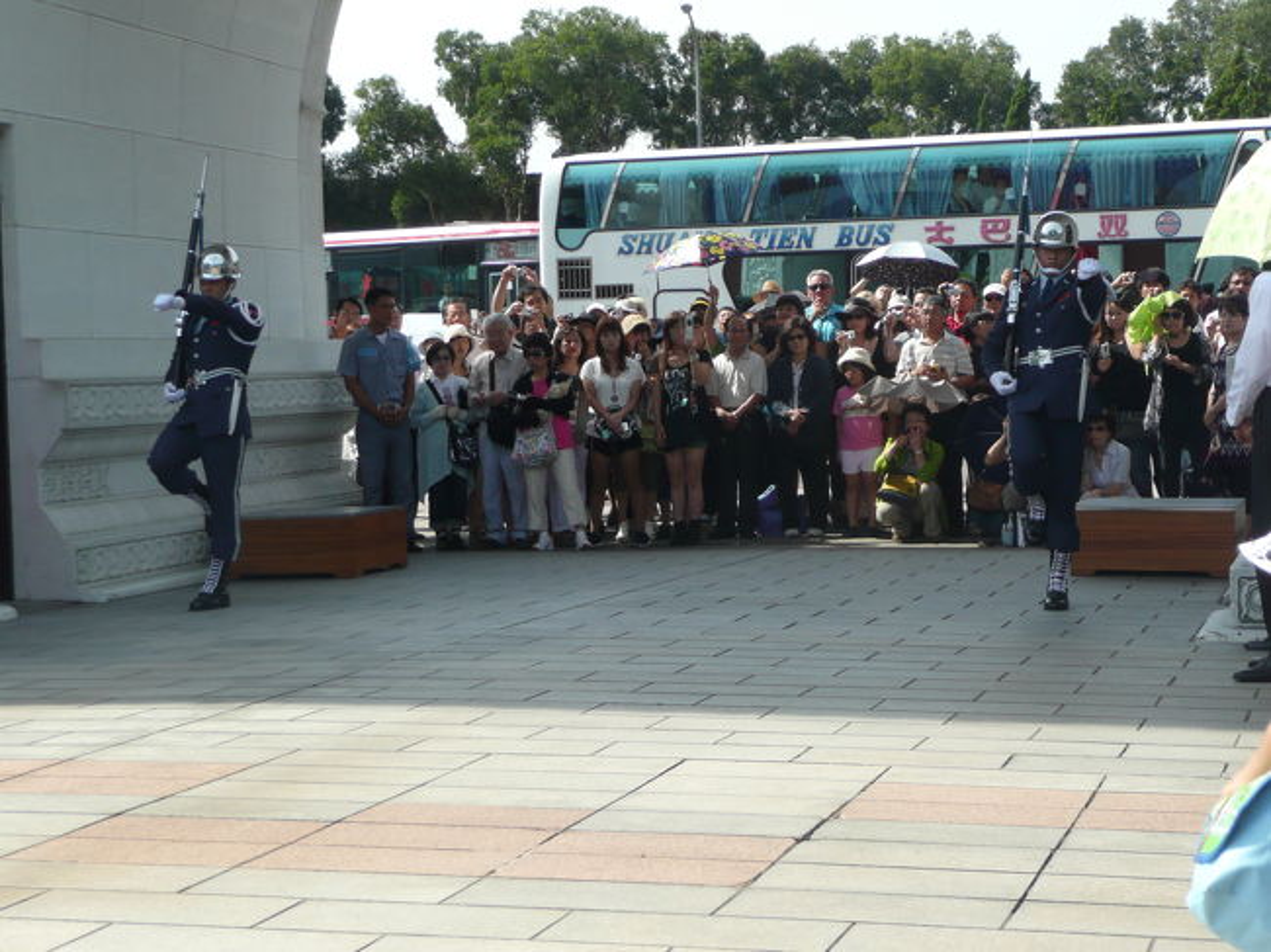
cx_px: 636
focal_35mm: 72
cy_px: 476
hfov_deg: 27.0
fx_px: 2643
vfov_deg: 20.4
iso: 100
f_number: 4.6
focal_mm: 11.8
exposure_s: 1/320
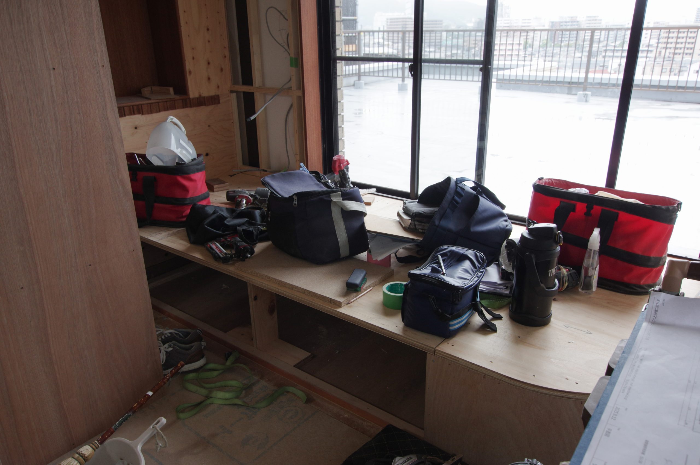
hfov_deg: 67.4
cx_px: 350
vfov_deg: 47.8
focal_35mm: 27
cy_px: 232
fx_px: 525
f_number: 9
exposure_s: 1/30
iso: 400
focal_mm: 18
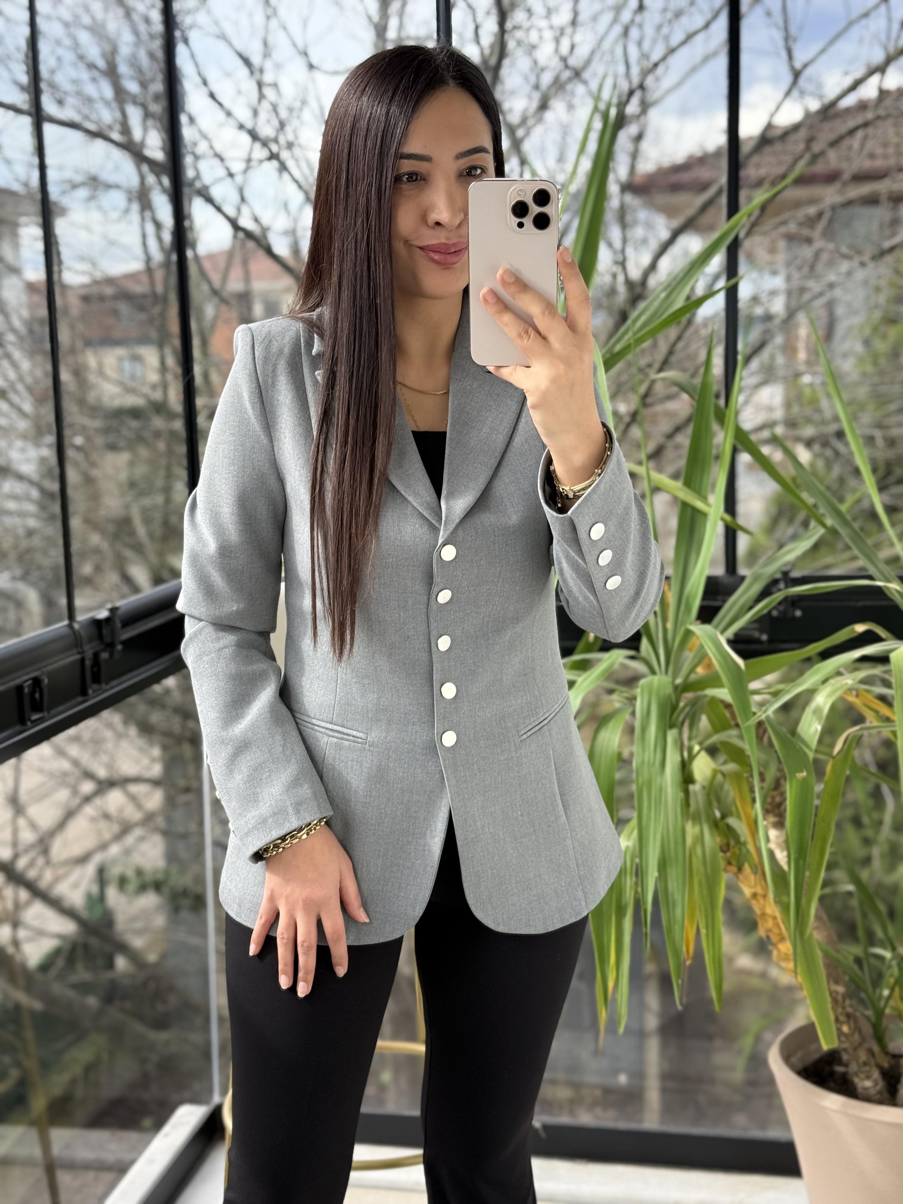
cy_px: 602
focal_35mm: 48
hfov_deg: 30.3
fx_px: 1670
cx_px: 452
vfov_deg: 39.7
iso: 100
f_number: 1.78
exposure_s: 1/455
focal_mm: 6.76
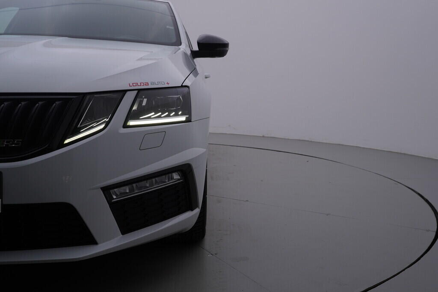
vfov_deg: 36.9
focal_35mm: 36
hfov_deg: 53.1
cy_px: 146
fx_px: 438
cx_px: 219
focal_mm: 24
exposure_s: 1/160
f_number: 5.6
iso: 125
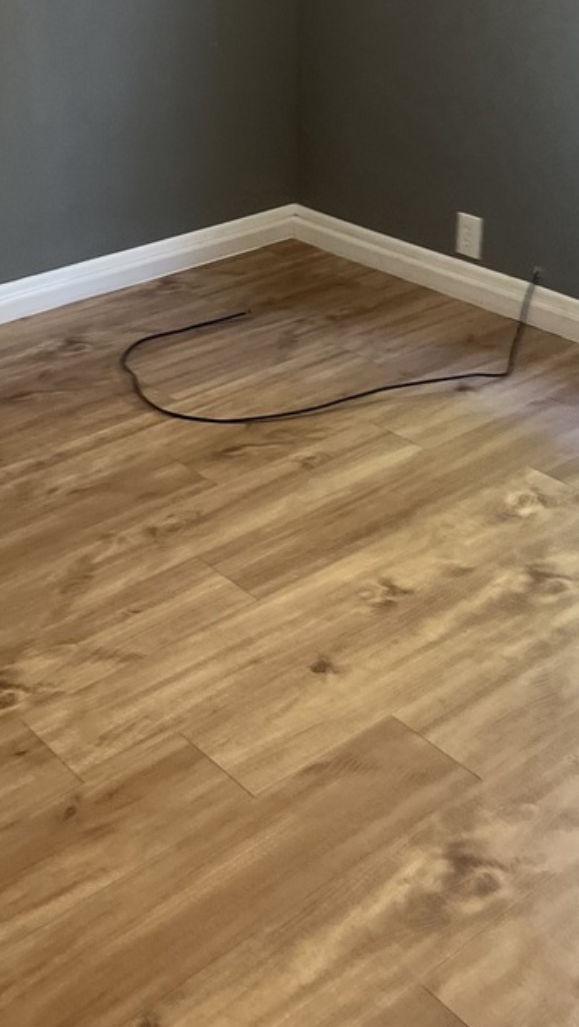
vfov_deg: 41.2
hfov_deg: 24.9
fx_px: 1308
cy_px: 216
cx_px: 221
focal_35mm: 48
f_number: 1.5
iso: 400
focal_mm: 5.7
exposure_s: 1/40
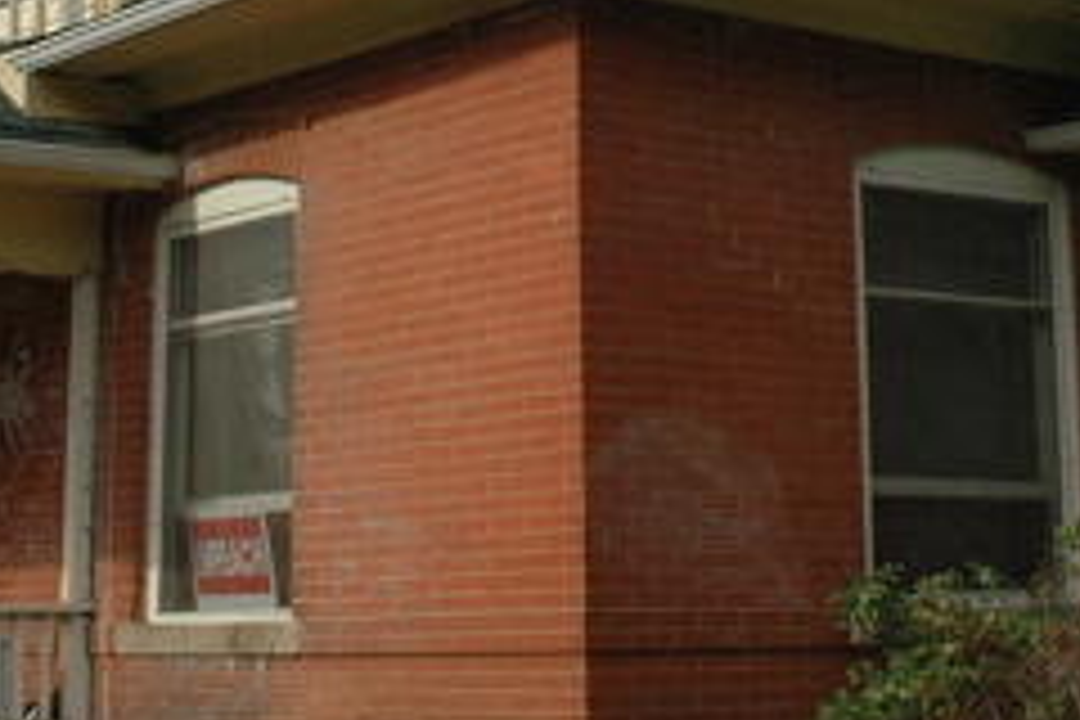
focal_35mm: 89
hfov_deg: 22.9
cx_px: 612
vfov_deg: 15.0
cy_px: -54
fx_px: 2670
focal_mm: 18
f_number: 11
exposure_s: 1/500
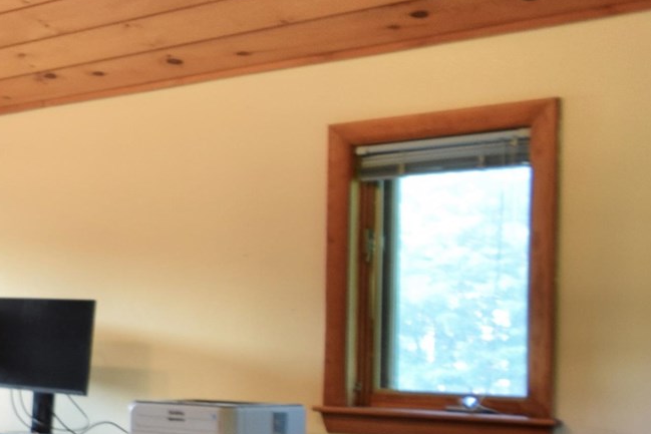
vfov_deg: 19.1
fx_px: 1284
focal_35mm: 71
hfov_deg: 21.2
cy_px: 325
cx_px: -457
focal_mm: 10
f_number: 6.3
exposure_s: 1/3
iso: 200
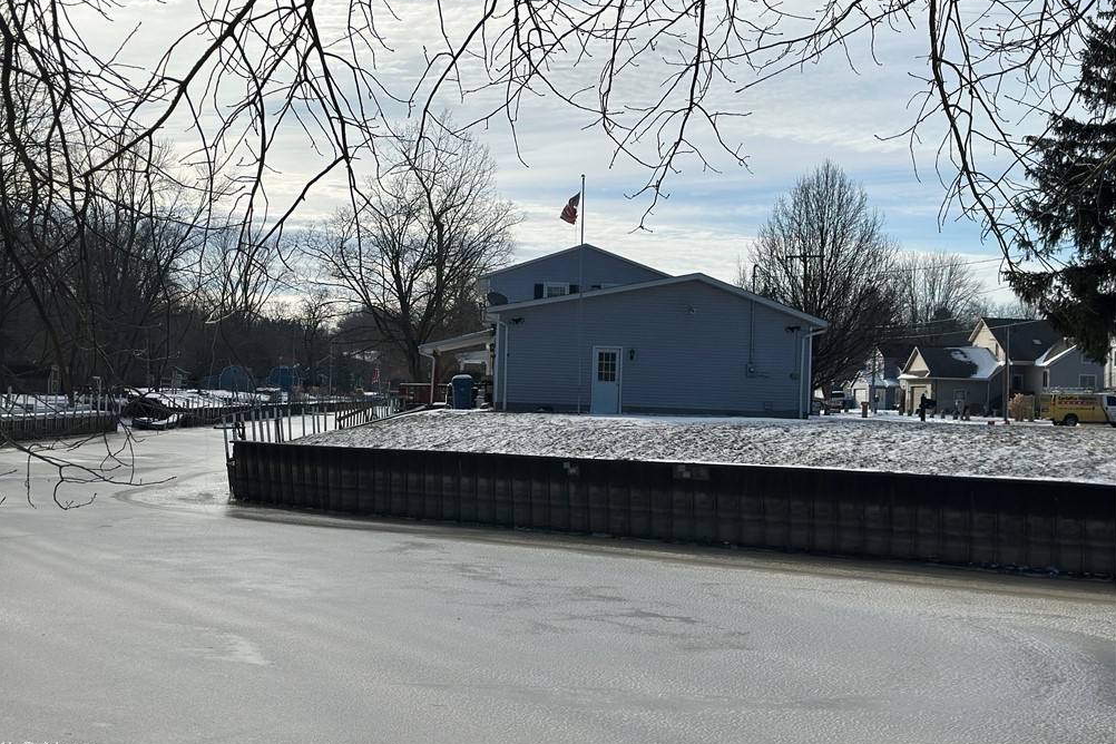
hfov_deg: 38.9
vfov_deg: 26.5
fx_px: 1581
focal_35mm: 51
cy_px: 349
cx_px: 551
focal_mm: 6.86
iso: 100
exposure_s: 1/10870
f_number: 1.78
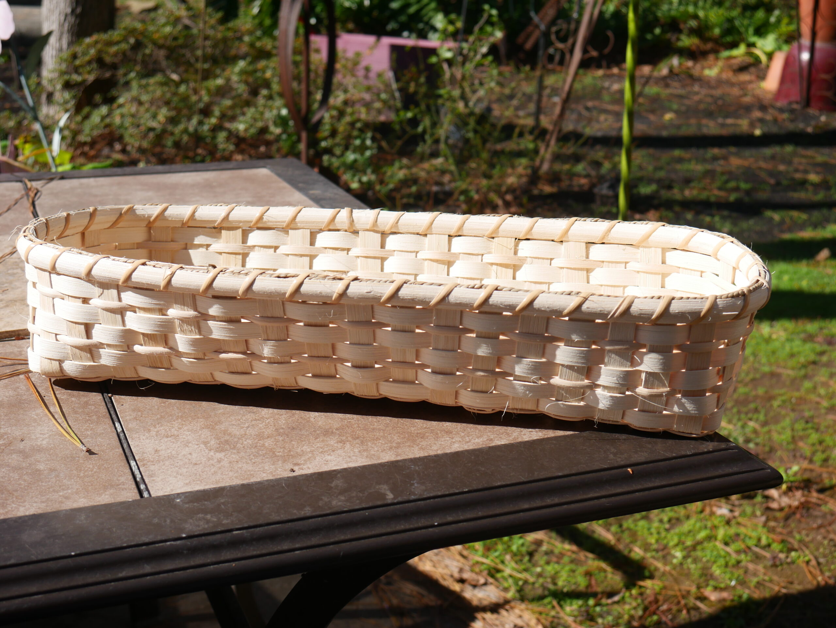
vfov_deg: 29.1
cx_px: 418
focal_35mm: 50
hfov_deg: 38.2
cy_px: 314
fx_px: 1208
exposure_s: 1/800
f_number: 5.3
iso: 200
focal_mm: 25
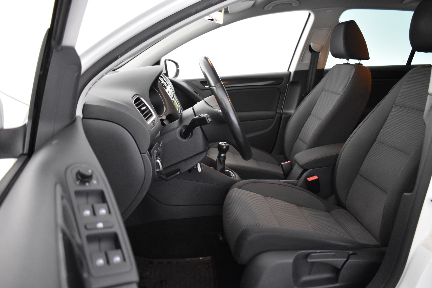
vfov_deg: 43.6
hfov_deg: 61.9
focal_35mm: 30
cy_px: 144
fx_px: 360
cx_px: 216
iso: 3200
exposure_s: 1/30
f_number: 3.8
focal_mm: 20
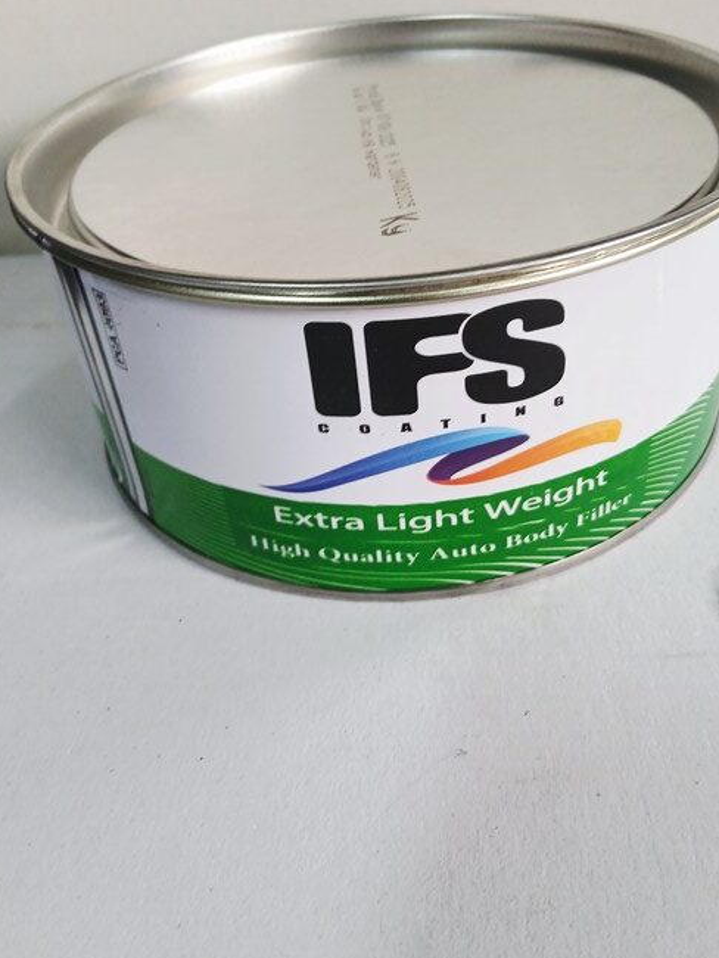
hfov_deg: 44.2
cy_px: 438
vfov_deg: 56.7
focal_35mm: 32
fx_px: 886
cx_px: 385
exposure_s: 1/50
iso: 125
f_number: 1.8
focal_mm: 3.98
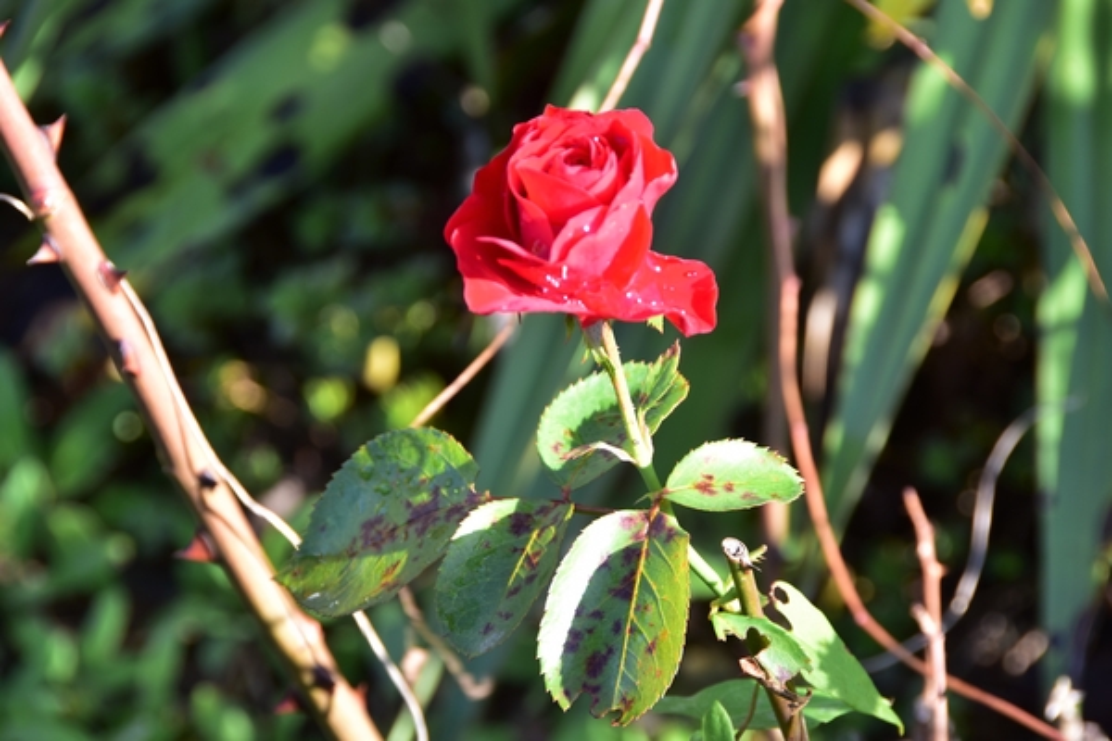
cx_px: 556
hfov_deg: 6.9
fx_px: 9266
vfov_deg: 4.6
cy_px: 370
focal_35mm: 300
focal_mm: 200
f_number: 10
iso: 200
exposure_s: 1/60
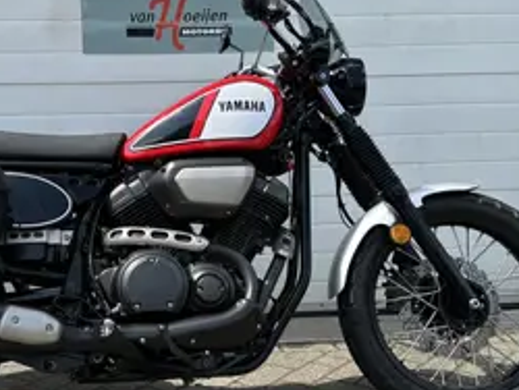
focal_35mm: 46
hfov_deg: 40.6
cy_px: 212
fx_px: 690
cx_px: 162
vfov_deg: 31.6
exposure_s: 1/1949
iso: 80
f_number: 1.78
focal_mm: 6.86
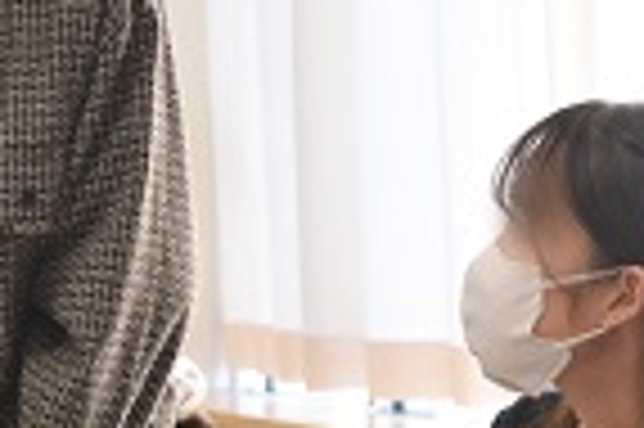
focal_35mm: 220
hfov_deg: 9.3
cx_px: 0
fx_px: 3931
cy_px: 29
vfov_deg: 6.2
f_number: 5
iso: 400
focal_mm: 42
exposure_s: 1/80
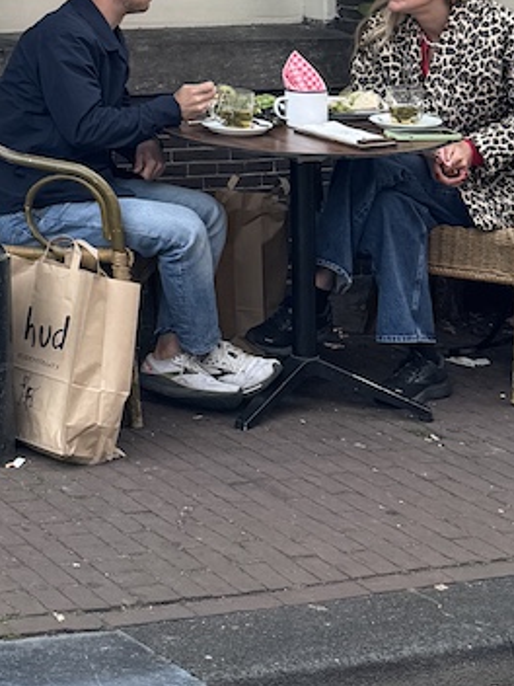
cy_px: -200
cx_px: -570
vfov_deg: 17.3
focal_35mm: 107
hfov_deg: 12.0
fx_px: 2118
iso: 80
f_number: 1.78
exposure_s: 1/1131
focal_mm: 6.76
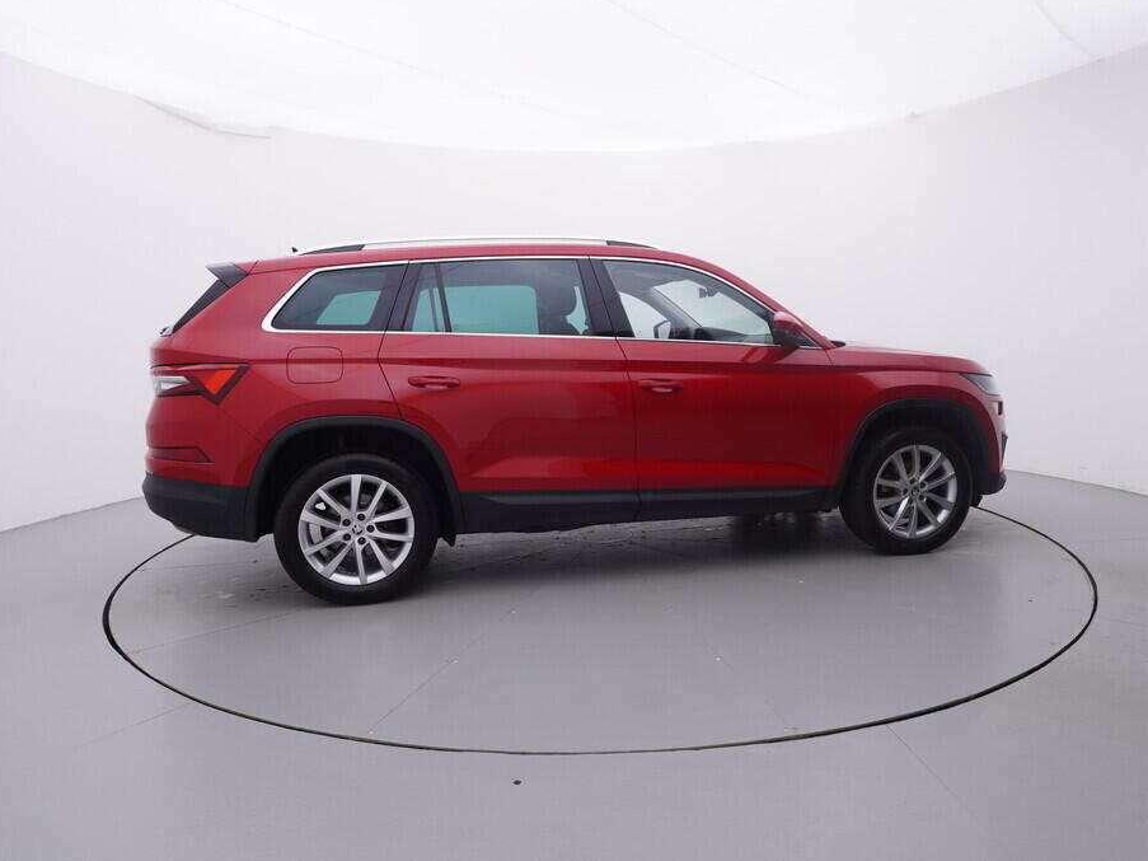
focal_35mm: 25
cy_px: 427
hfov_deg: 70.3
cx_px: 601
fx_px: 814
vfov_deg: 55.7
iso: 200
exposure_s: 1/80
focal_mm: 15
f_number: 5
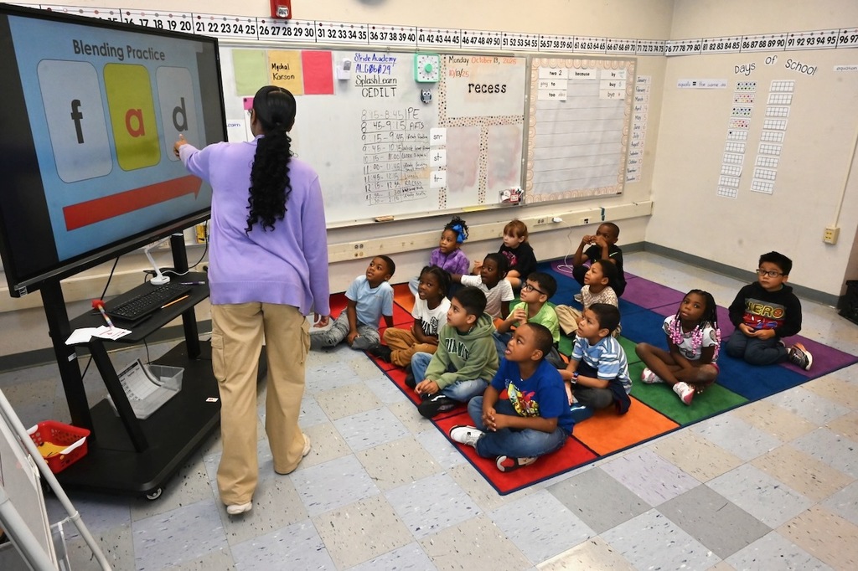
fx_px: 572
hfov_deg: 73.8
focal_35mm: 24
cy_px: 286
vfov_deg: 53.1
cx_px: 429
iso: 5000
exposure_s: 1/200
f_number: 13
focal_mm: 24
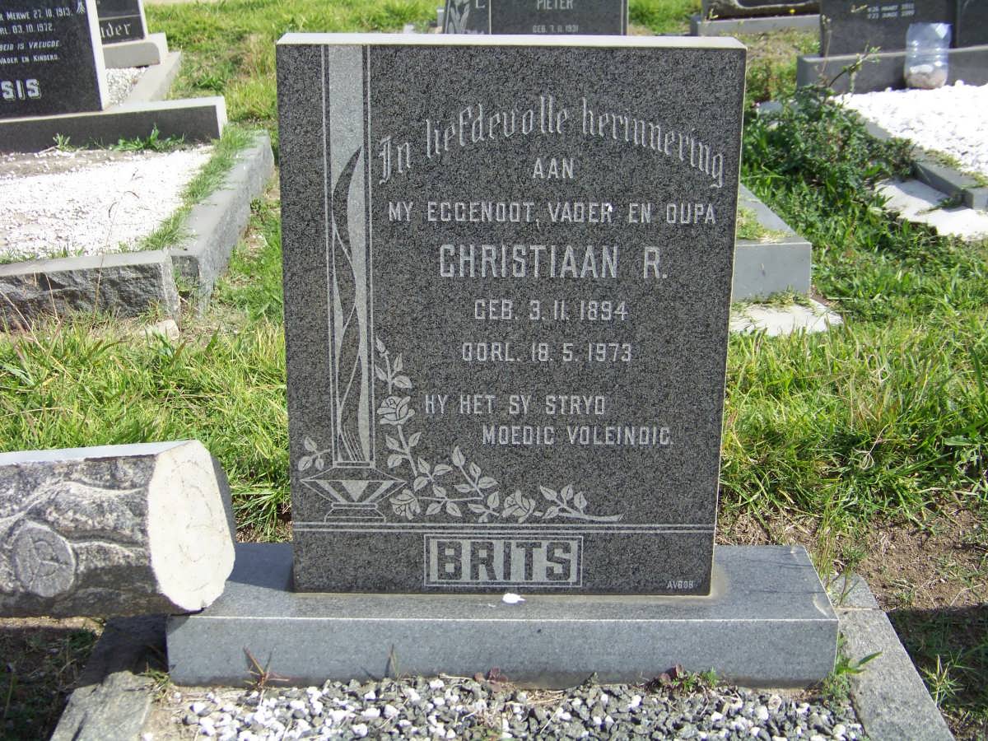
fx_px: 1399
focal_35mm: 49
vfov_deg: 29.7
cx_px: 494
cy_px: 370
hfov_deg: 38.9
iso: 64
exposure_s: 1/640
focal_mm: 7.6
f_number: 2.8
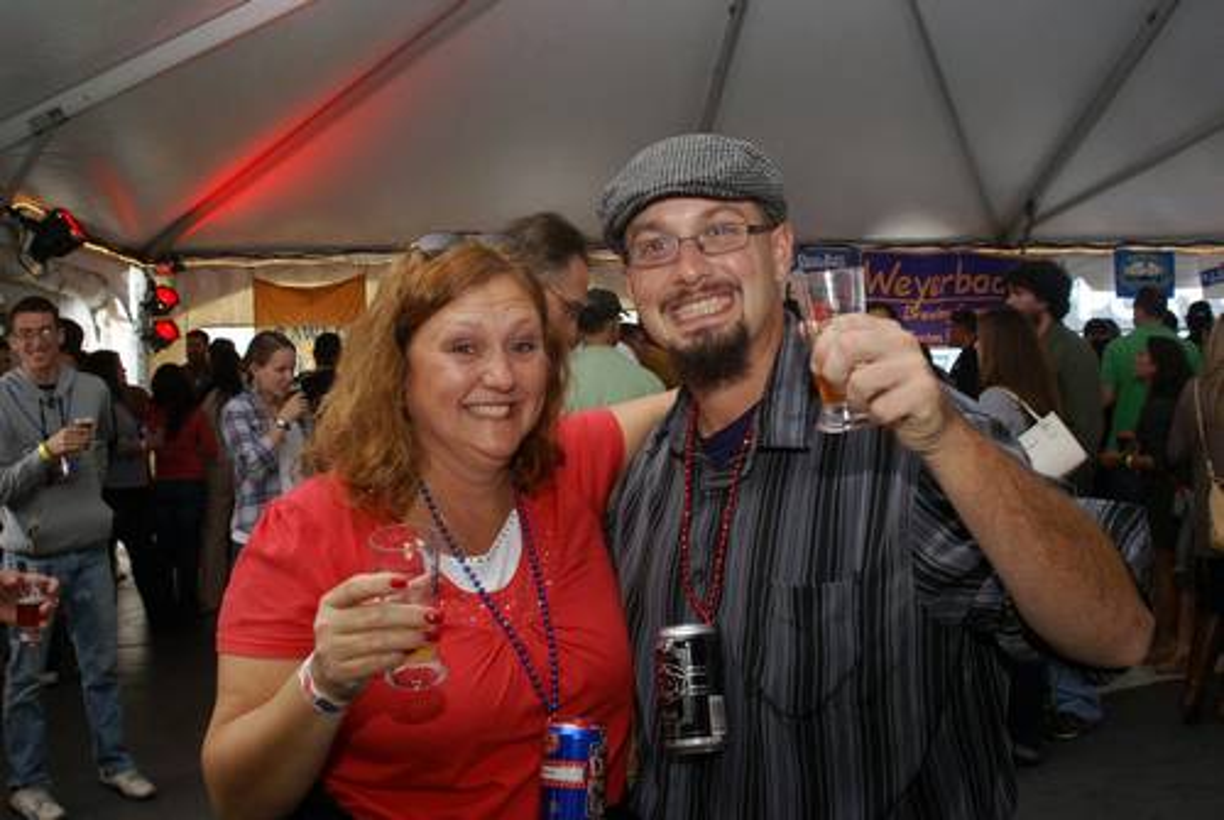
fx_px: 1226
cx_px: 612
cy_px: 410
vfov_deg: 37.0
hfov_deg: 53.1
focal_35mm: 36
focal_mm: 24
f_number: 8
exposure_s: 1/60
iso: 400
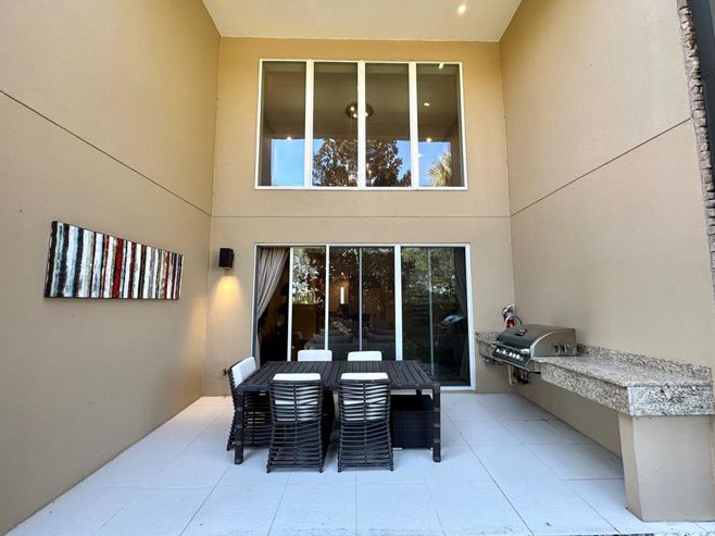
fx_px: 310
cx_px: 363
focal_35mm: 15
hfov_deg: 98.2
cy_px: 266
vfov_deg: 81.7
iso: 80
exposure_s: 1/99
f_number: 2.2
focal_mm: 2.22
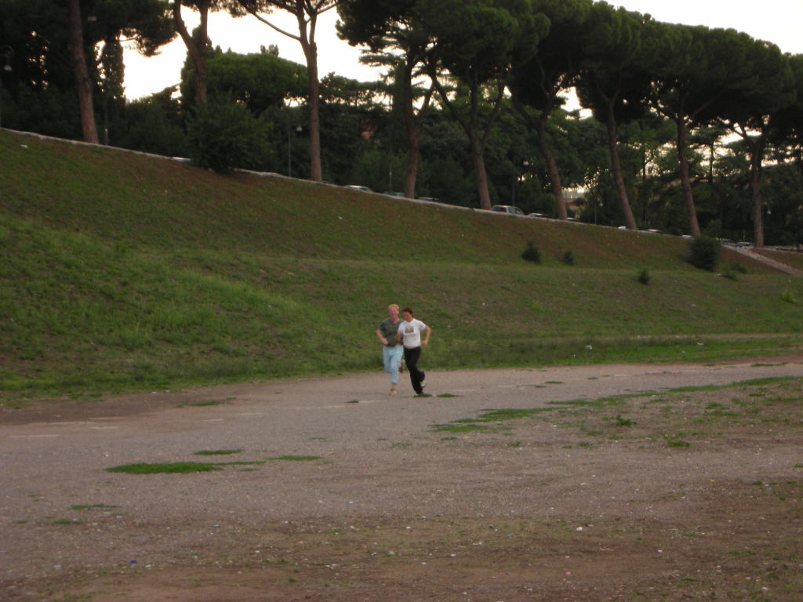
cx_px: 402
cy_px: 301
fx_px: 2436
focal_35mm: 105
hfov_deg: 18.7
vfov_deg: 14.1
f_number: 5.4
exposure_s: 1/120
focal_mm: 17.4
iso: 104
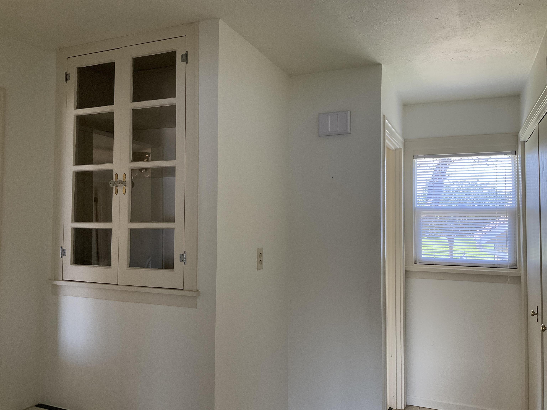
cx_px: 274
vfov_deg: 48.2
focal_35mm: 29
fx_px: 458
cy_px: 205
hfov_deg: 61.7
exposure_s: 1/60
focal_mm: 3
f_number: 1.8
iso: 80
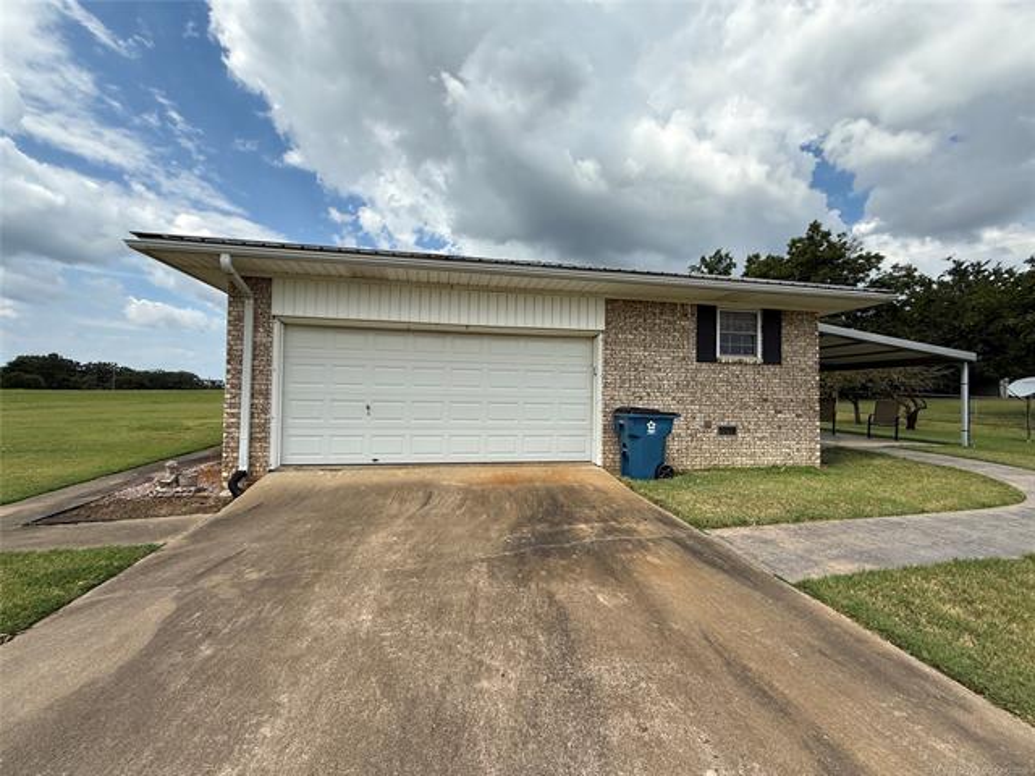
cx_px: 518
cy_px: 388
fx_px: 419
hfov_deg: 102.1
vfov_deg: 85.7
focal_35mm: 14
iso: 50
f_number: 2.2
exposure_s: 1/1848
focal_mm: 2.22
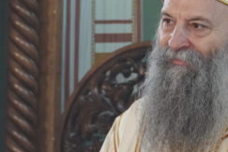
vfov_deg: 2.4
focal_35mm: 569
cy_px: 77
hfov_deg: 3.6
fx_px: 3603
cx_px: 179
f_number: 4
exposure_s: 1/40
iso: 800
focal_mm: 49.51
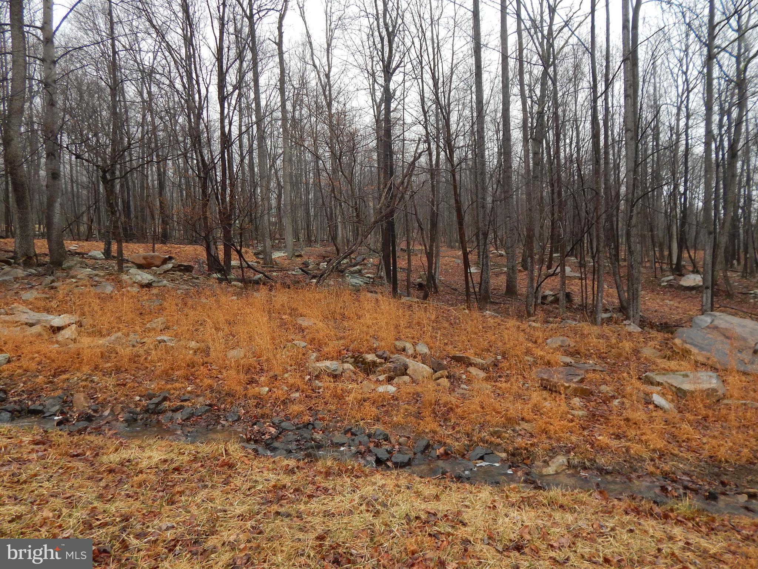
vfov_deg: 58.9
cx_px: 379
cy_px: 284
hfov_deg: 73.9
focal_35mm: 23
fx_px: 504
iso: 125
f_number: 3
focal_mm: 4
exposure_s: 1/60
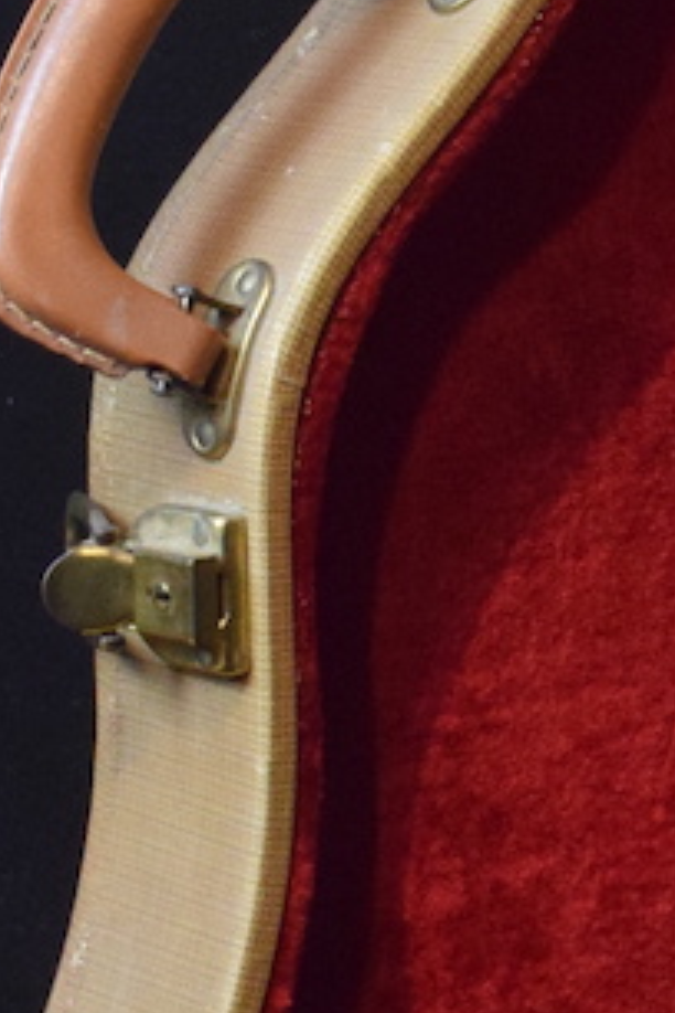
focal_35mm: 206
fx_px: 5793
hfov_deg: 6.5
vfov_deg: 10.0
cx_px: 1376
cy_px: 417
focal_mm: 28
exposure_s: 1/60
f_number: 4.2
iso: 2500
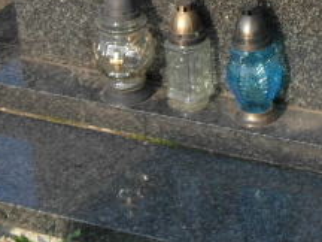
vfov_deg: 10.0
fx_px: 1321
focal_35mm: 142
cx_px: 242
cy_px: -149
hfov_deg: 13.8
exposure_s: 1/180
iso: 80
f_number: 4.1
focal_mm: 6.5
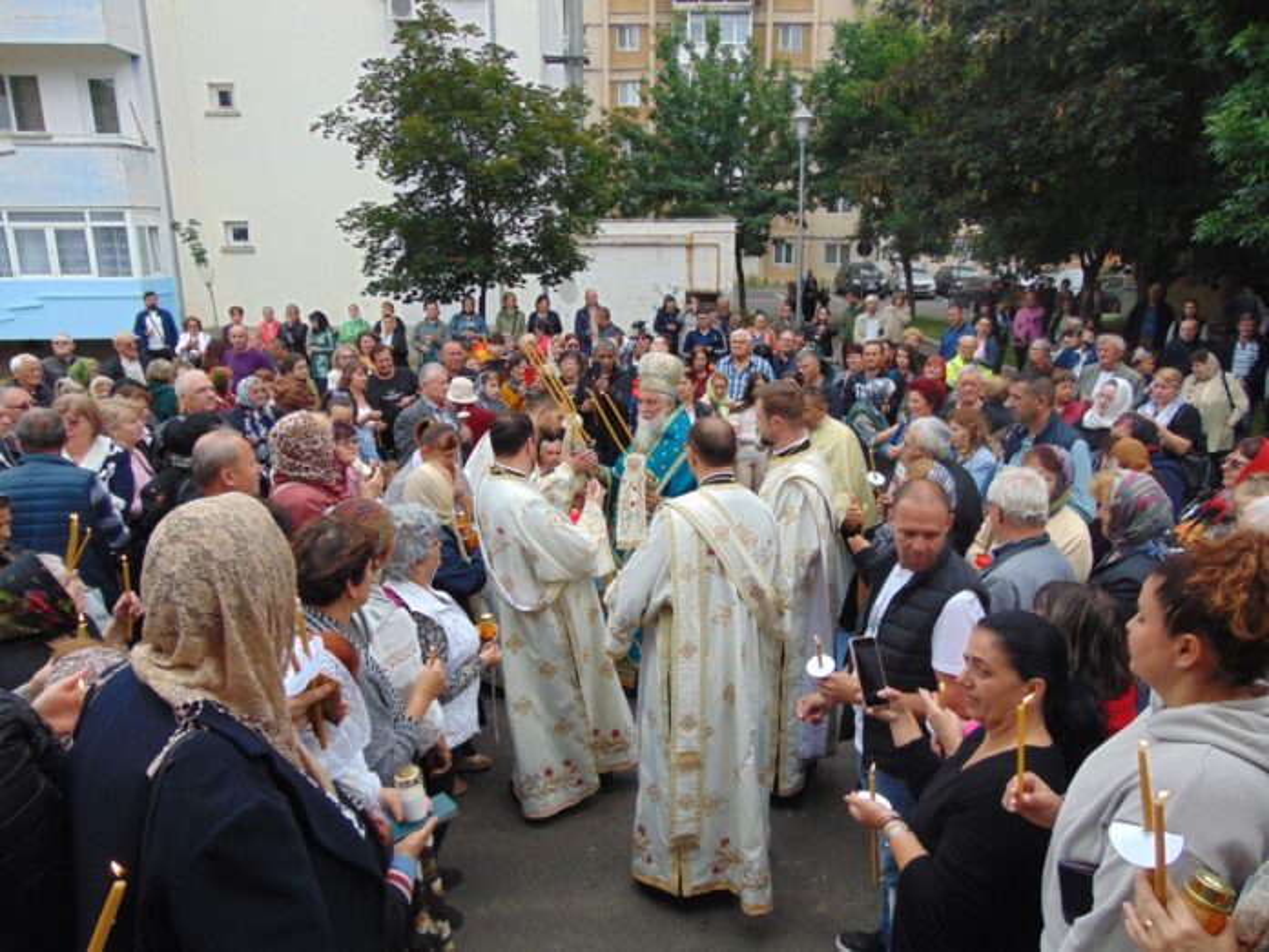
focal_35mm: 25
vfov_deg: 54.9
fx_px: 916
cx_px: 634
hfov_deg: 69.4
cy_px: 476
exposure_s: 1/500
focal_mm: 4.5
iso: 80
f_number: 3
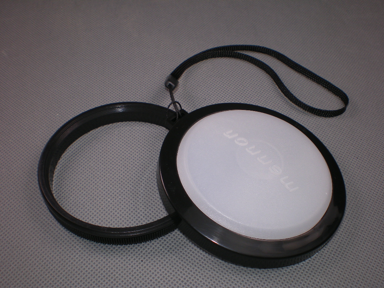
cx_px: 192
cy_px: 144
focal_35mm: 38
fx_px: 422
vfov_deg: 37.7
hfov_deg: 49.0
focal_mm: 6.3
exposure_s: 1/100
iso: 64
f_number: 4.6
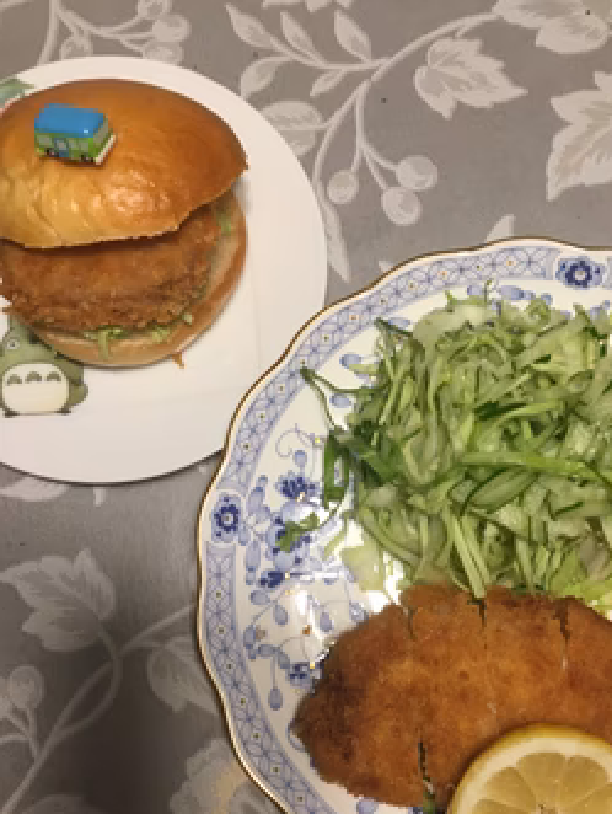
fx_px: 823
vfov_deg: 52.3
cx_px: 364
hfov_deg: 40.6
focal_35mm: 35
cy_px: 482
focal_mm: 4.15
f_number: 2.2
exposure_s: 1/30
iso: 50
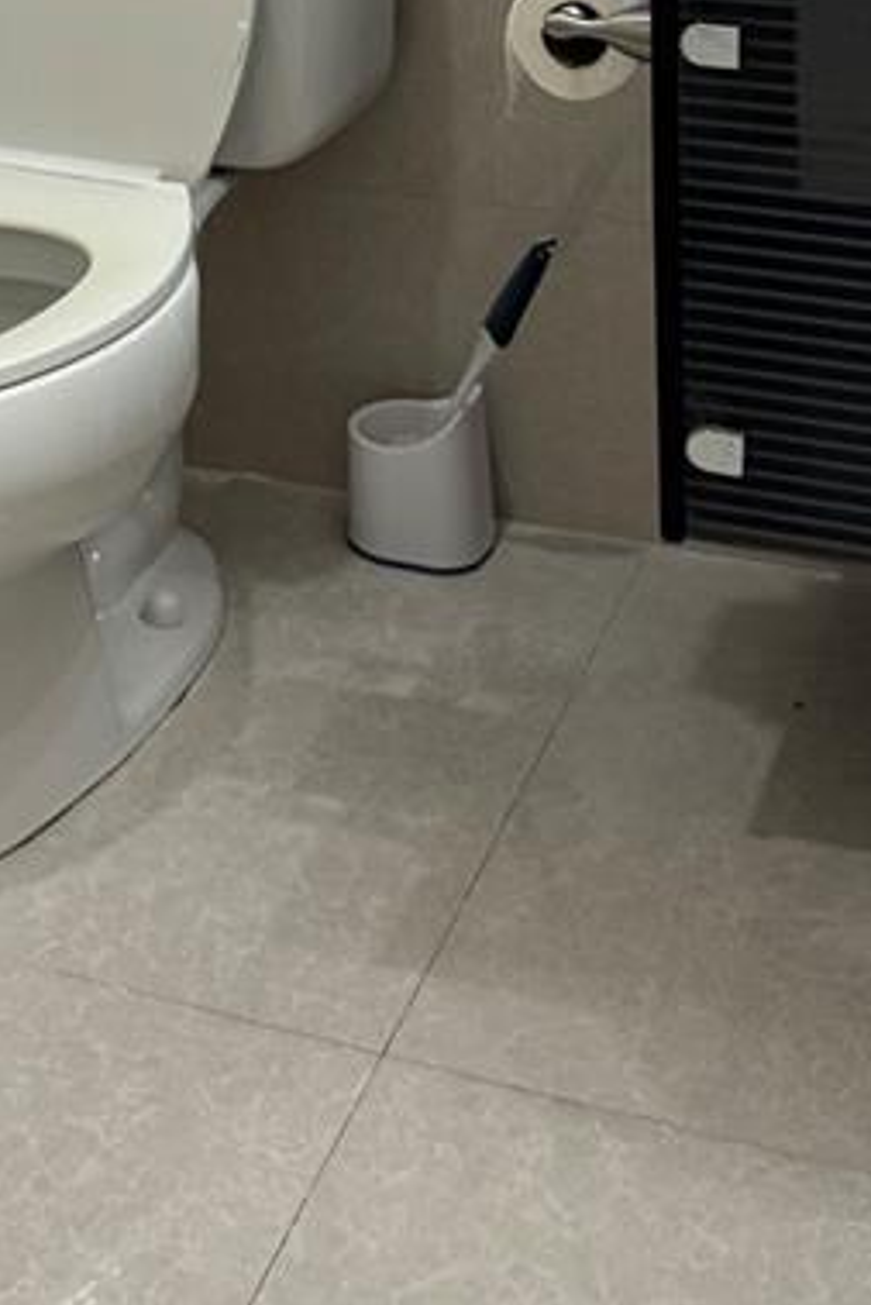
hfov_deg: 16.8
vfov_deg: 23.6
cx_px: -59
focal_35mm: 79
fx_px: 2864
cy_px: -234
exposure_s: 1/120
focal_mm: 6.76
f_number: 1.78
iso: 200
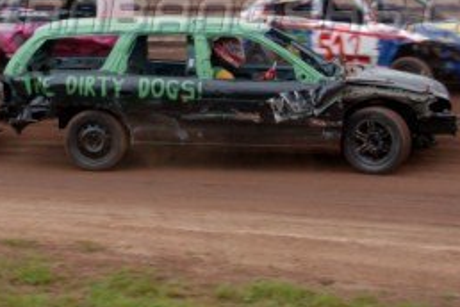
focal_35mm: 115
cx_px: 121
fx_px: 1472
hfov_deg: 17.7
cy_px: 20
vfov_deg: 11.8
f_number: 4.5
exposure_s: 1/320
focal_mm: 31
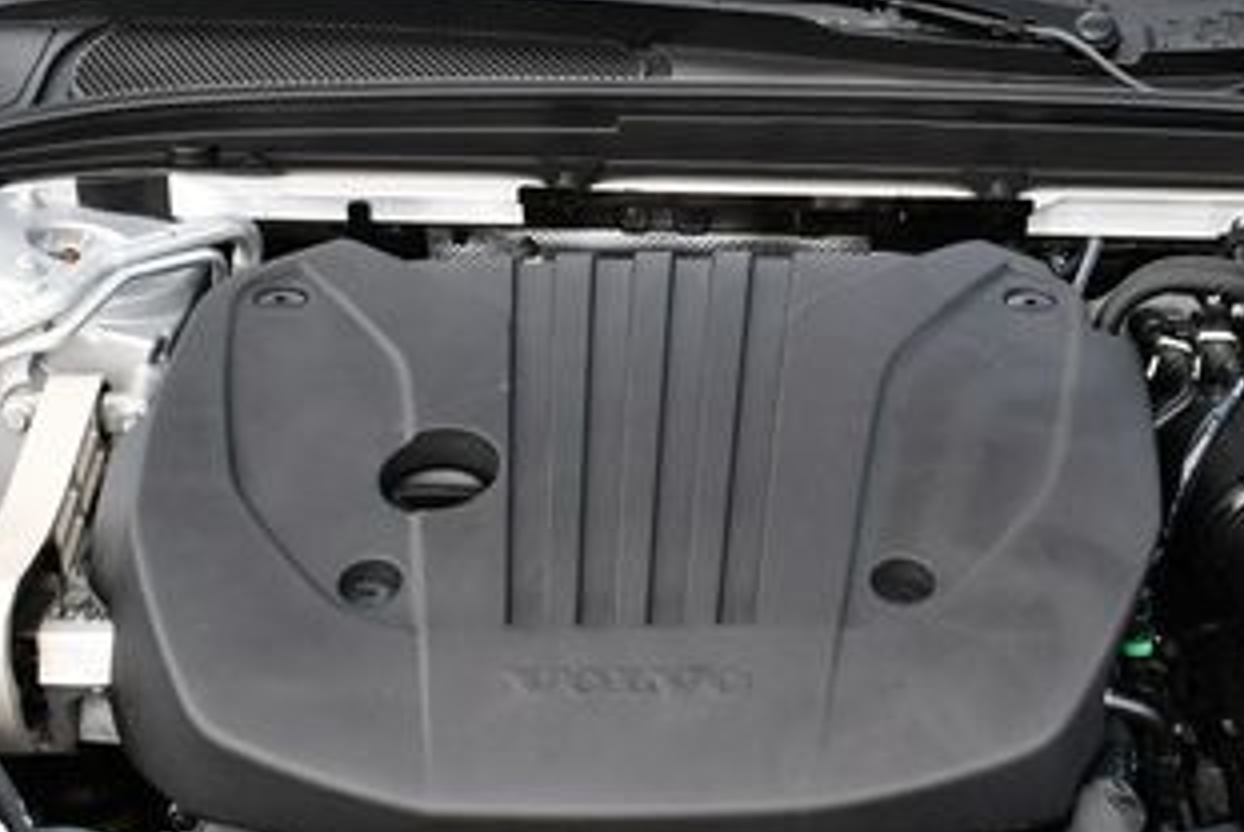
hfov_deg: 27.1
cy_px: 488
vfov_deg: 18.4
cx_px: 848
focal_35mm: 74
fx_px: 2559
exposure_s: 1/250
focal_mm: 18
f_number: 5.6
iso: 250
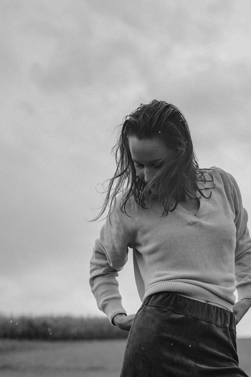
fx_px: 784
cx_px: 192
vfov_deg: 25.8
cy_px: 366
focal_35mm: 75
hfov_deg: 18.1
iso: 100
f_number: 1.8
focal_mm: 35
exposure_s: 1/2000
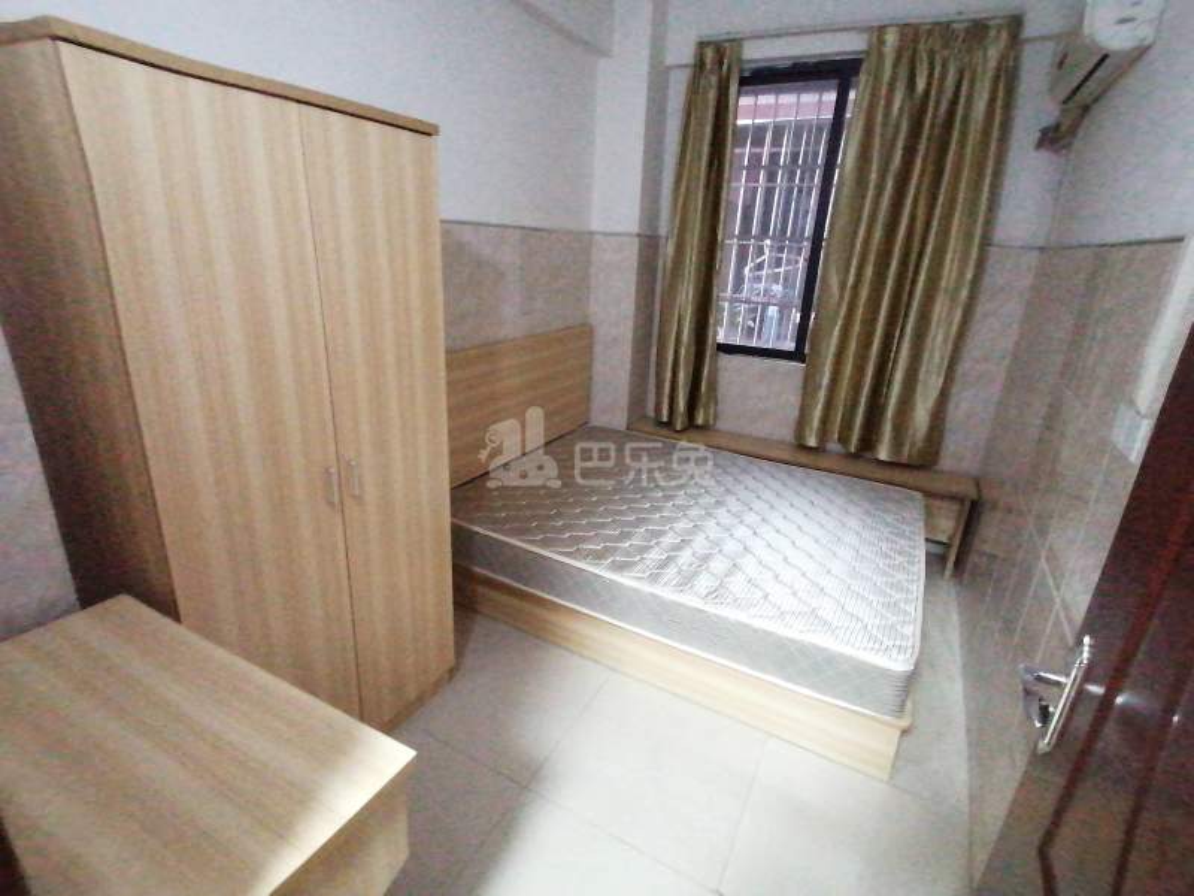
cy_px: 448
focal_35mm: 17
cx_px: 597
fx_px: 586
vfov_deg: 74.7
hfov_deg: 91.0
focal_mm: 1.78
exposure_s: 1/16.7
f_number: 2.4
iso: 1250
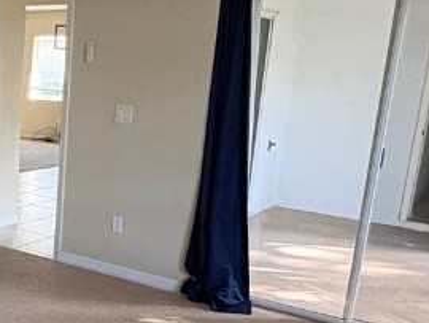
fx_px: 657
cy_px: 224
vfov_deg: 27.3
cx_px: -13
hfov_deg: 32.8
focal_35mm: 53
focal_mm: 2.22
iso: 250
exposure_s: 1/96
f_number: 2.2
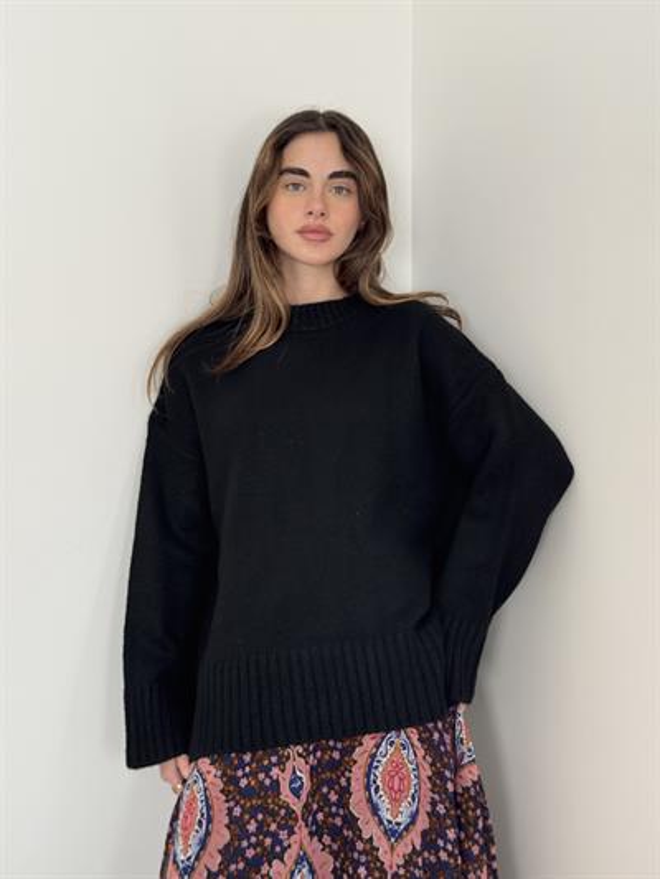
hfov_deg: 30.3
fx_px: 1220
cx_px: 330
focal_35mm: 48
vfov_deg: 39.6
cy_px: 440
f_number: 1.78
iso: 100
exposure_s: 1/92
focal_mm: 6.76
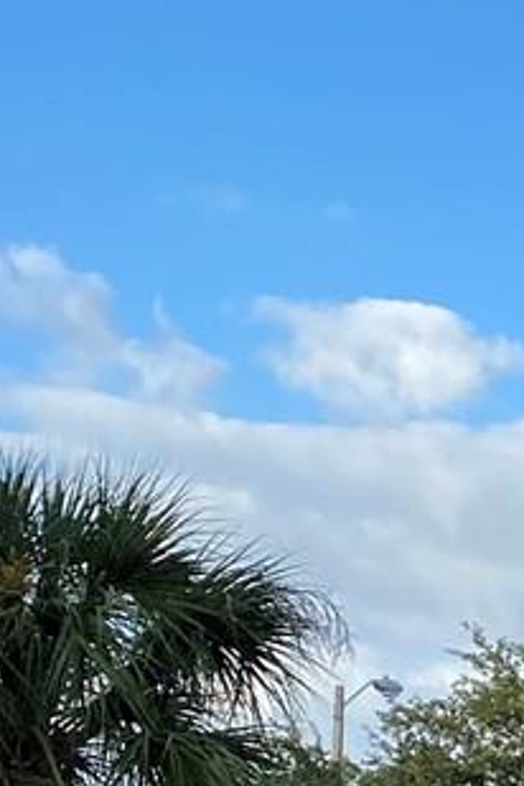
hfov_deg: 7.7
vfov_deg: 13.6
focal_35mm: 140
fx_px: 3056
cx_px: 1875
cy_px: 1267
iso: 32
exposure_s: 1/1218
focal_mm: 4.25
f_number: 1.8
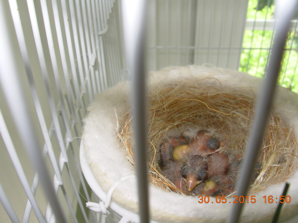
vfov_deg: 37.7
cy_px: 112
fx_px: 327
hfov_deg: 49.0
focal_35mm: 38
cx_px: 149
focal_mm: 6.3
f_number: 4.9
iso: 50
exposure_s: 1/32
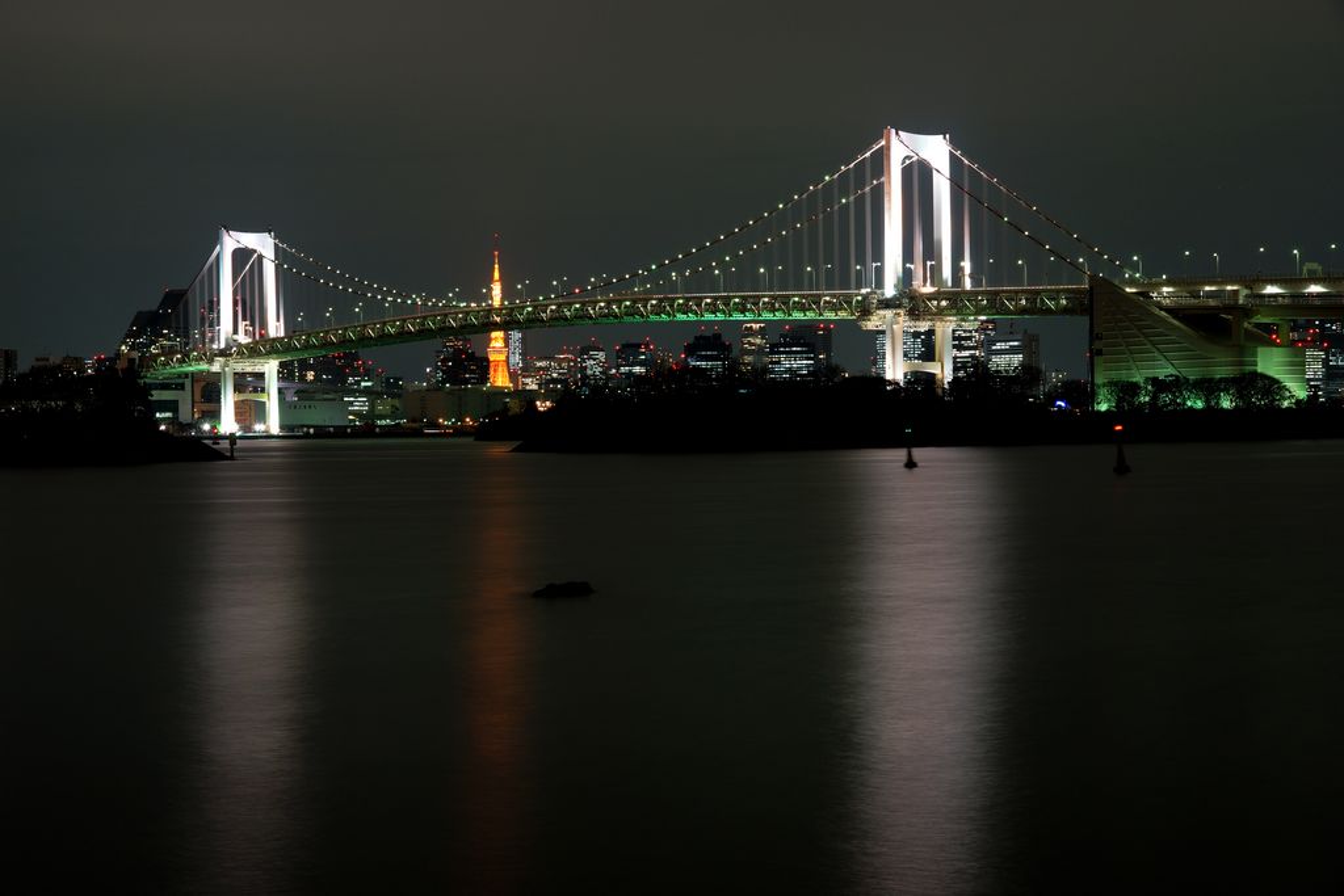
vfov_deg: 22.6
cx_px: 672
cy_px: 448
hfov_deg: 33.4
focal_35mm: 60
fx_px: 2240
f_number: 11
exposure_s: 15
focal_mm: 40
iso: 200
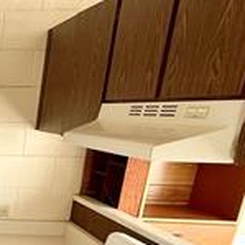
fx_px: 424
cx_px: -136
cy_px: 248
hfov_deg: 24.1
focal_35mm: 53
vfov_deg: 29.9
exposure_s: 1/99
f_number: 2.2
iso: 160
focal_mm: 2.22
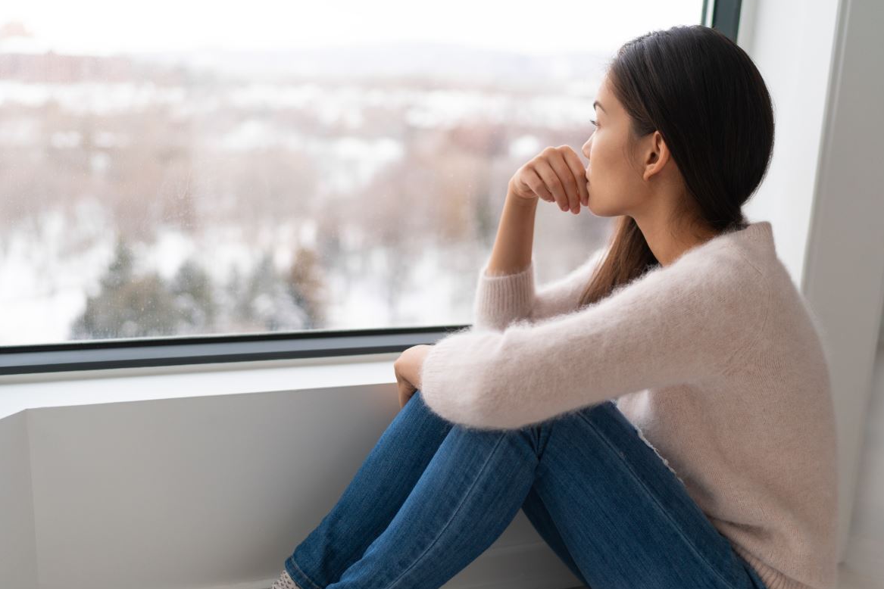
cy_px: 367
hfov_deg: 43.6
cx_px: 421
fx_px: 1105
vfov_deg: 29.8
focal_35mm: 45
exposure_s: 1/250
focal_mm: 35
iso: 400
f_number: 1.6
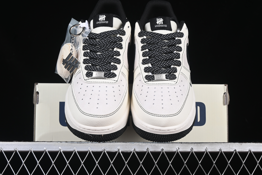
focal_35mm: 75
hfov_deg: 27.0
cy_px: 88
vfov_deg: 18.2
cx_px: 131
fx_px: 546
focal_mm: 50
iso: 160
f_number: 8
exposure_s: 1/80
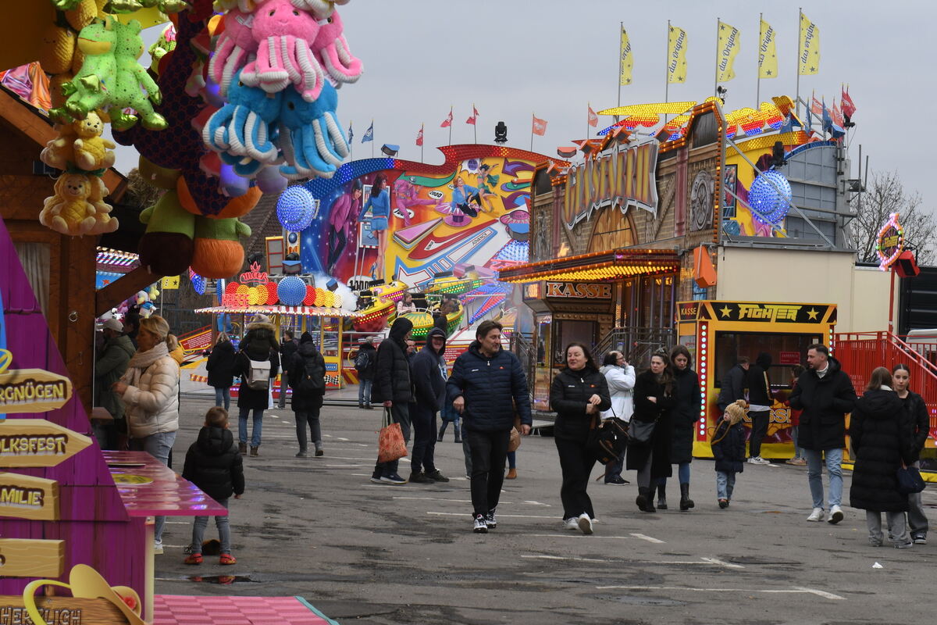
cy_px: 312
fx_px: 2733
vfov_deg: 13.0
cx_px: 468
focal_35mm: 105
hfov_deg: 19.5
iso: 400
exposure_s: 1/80
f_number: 11
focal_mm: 70
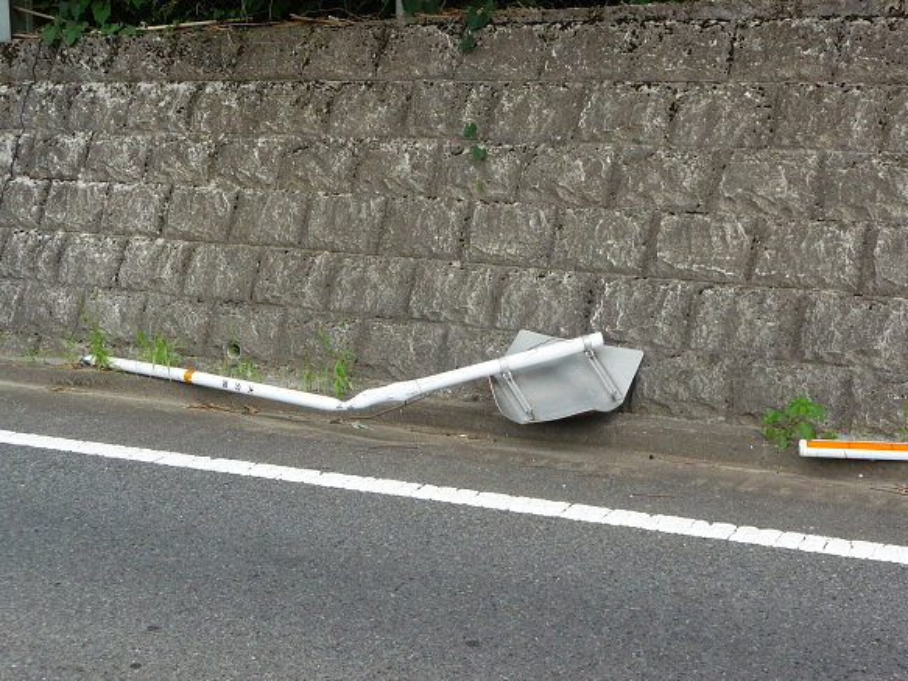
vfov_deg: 30.3
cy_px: 340
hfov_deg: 39.7
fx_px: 1259
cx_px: 454
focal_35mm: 48
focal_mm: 8
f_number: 4.2
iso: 100
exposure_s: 1/250
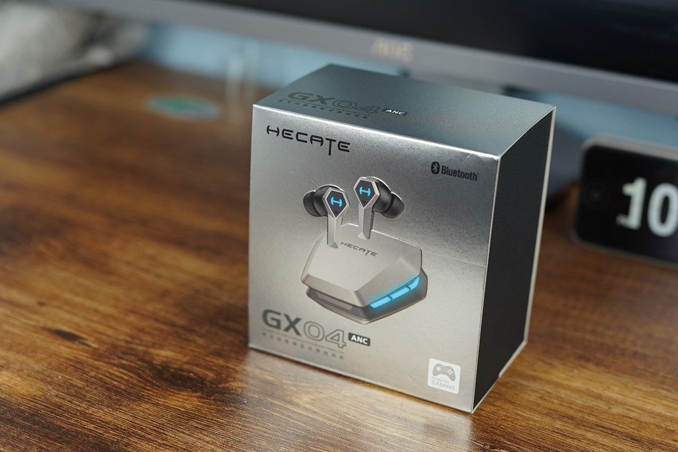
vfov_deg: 22.3
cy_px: 236
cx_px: 310
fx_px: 1149
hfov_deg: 32.9
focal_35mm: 61
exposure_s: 1/160
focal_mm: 50
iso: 640
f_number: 3.2
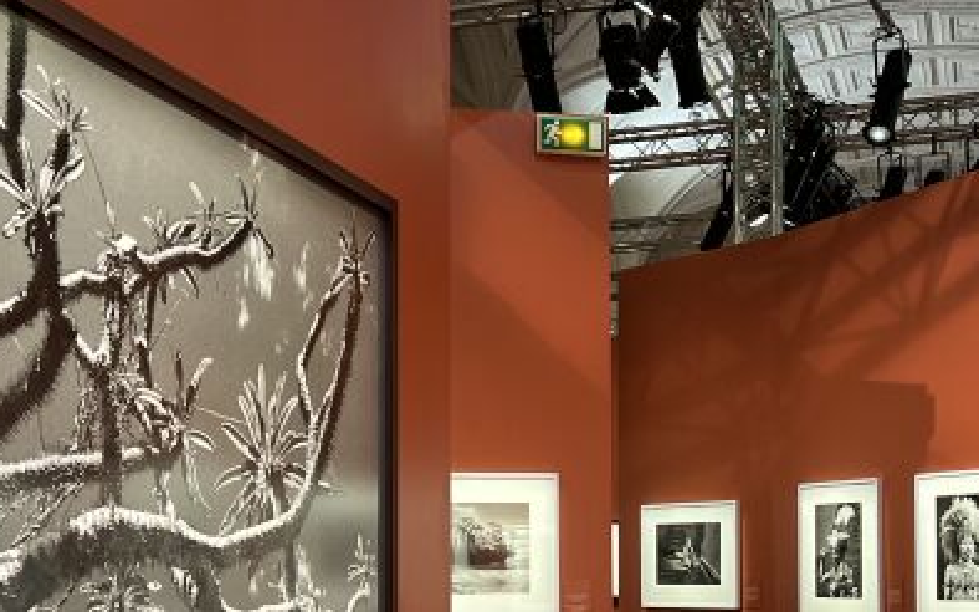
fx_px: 1494
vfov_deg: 22.7
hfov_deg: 36.3
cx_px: 502
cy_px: 530
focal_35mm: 56
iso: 500
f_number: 1.5
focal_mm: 5.7
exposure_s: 1/60
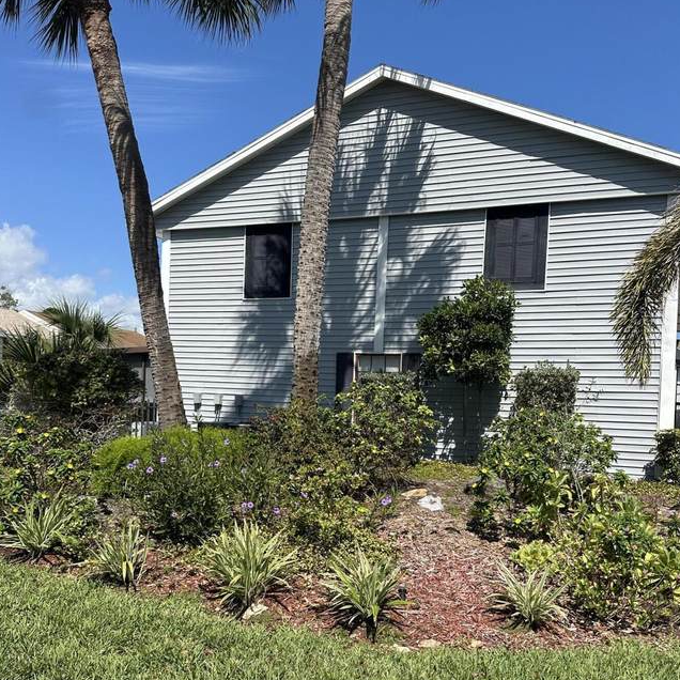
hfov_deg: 51.1
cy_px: 416
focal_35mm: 32
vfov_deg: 50.7
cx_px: 360
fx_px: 711
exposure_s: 1/5263
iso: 80
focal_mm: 6.86
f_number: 1.78
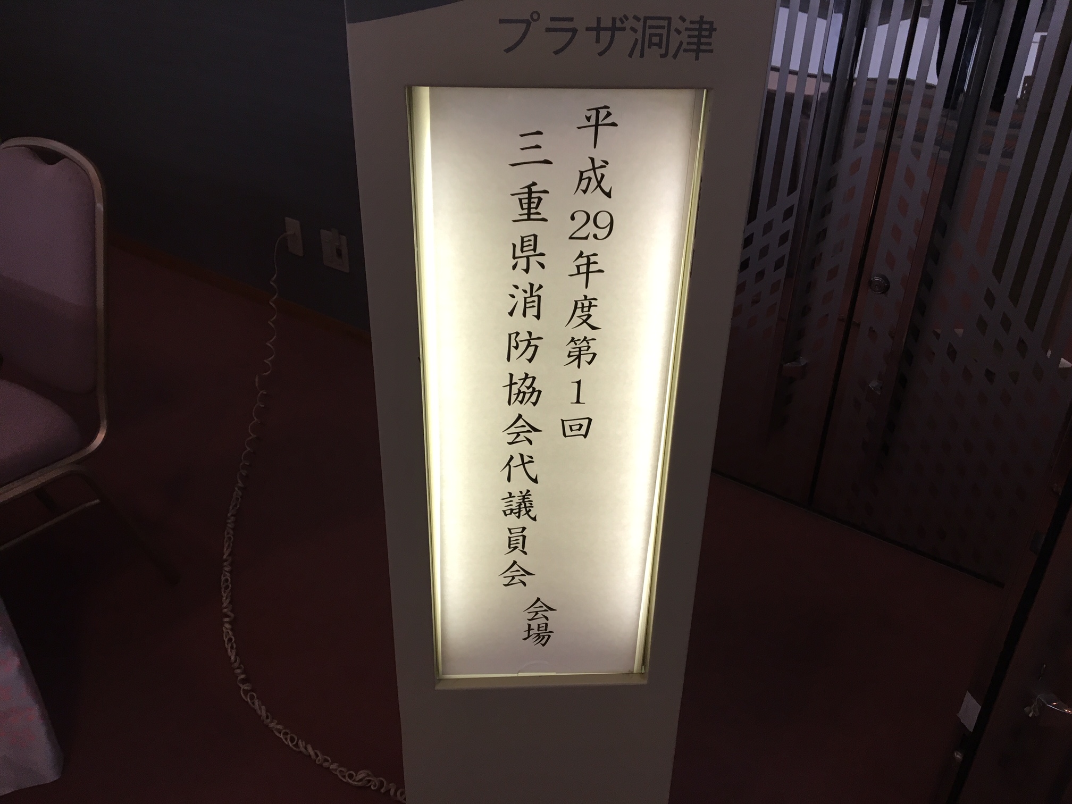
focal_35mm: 29
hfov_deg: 61.7
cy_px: 402
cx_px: 536
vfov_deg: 48.2
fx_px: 898
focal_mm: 4.15
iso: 50
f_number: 2.2
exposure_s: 1/30
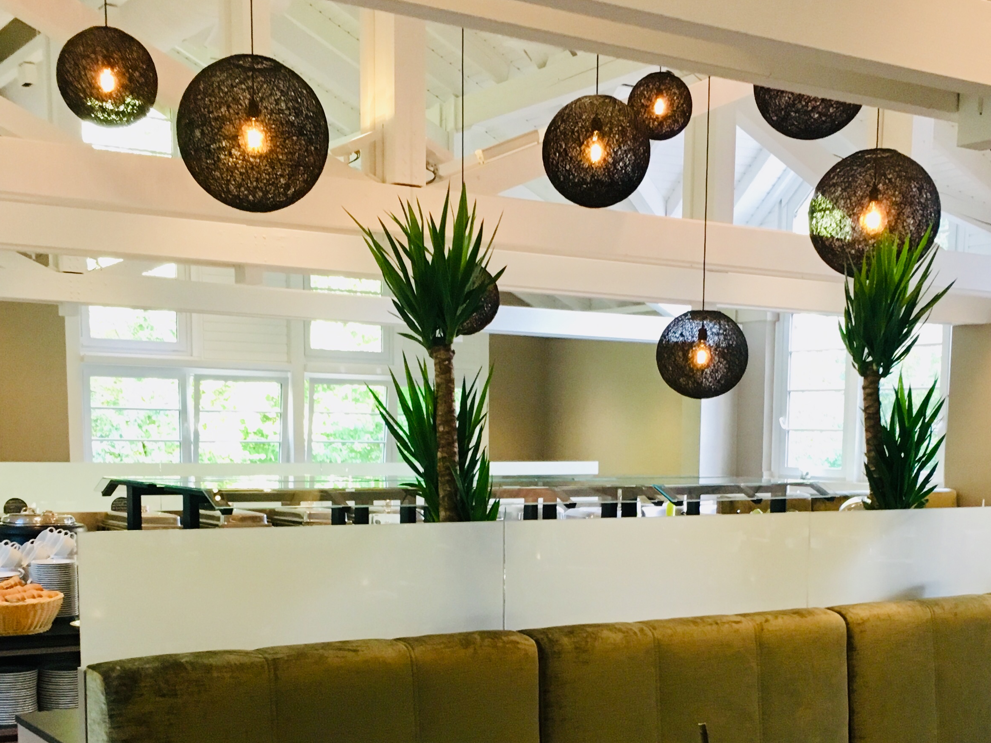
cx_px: 578
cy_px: 619
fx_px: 1431
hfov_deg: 38.1
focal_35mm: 50
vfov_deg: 28.3
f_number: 2.2
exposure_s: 1/33
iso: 160
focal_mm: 4.15
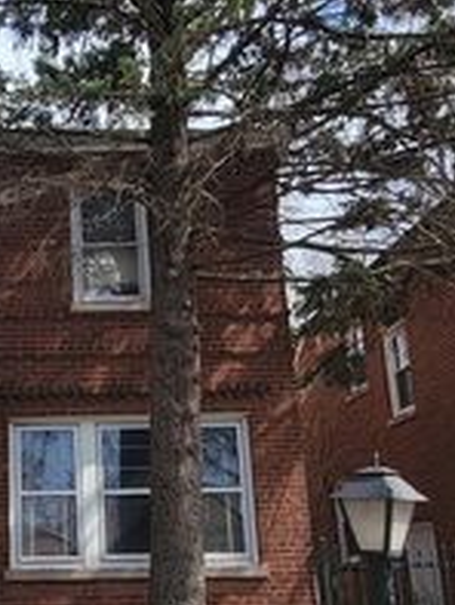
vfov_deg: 42.7
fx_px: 770
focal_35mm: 44
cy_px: 367
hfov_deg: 30.6
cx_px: 3
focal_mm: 2.2
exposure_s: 1/1468
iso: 50
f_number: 2.2
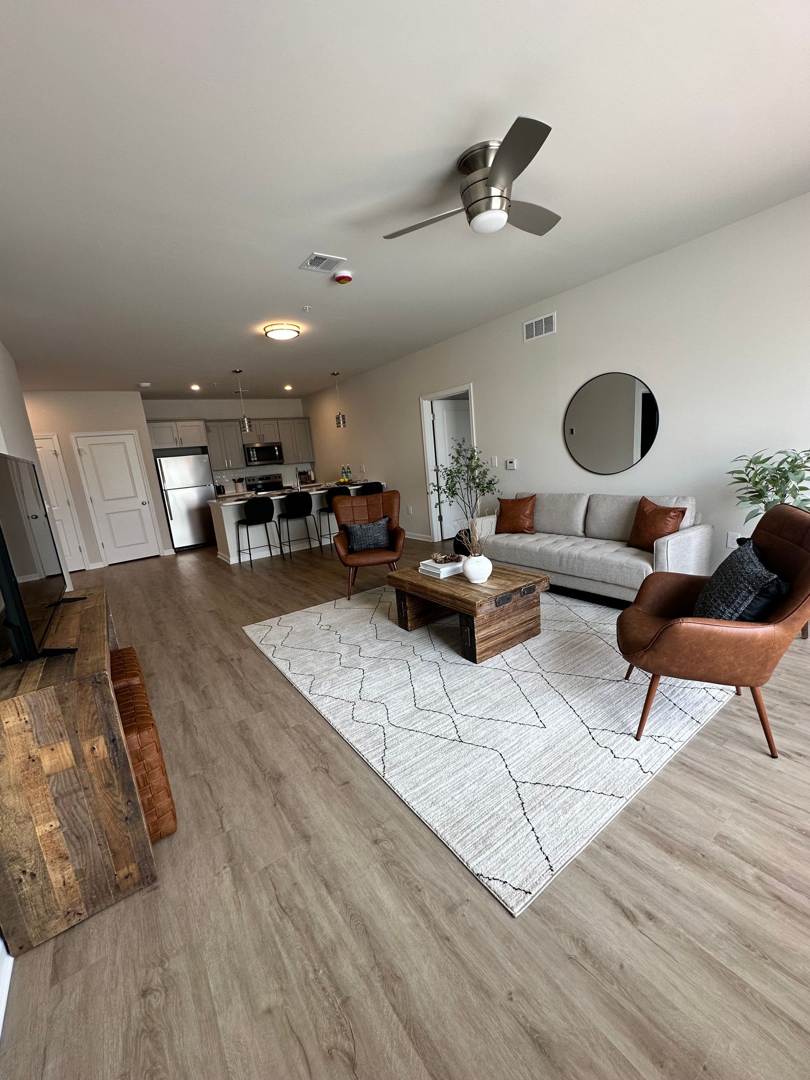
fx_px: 437
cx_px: 405
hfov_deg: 85.7
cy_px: 540
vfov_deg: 102.1
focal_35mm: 14
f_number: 2.2
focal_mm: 2.22
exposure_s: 1/99
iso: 64
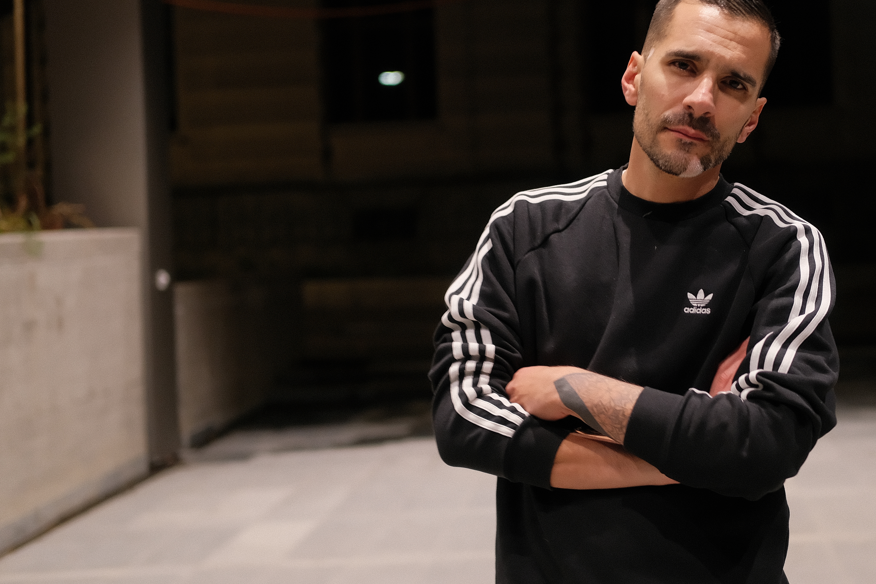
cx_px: 554
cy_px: 275
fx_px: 1947
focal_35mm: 80
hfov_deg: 25.3
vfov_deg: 17.1
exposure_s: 1/15
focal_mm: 35
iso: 320
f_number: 2
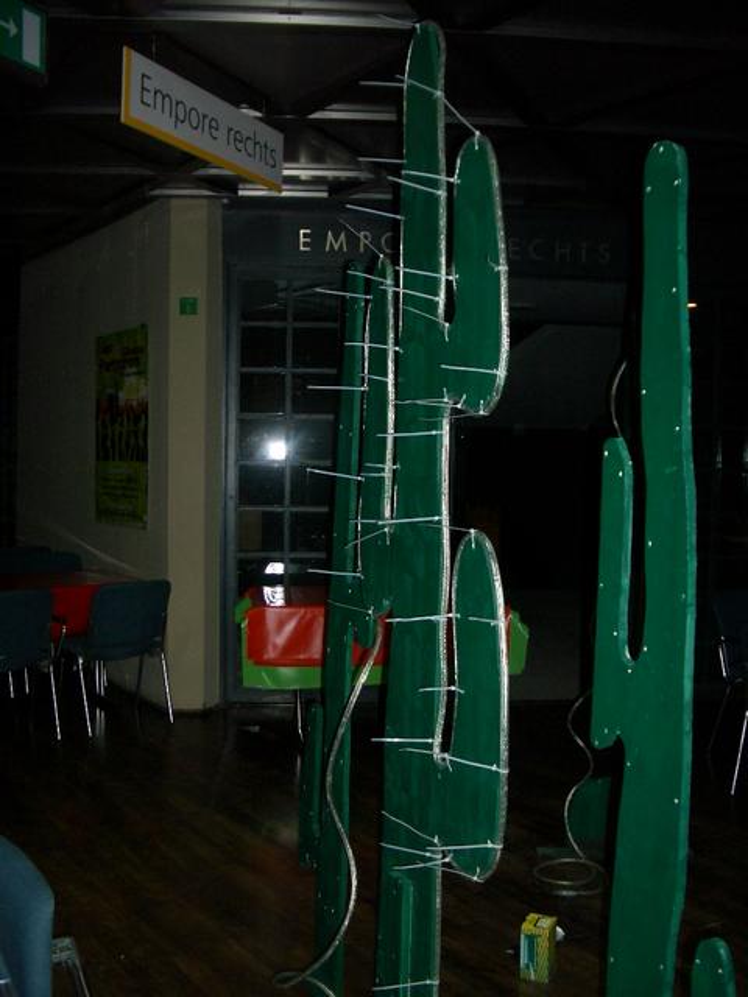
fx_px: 1008
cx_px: 374
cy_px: 498
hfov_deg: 40.7
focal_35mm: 35
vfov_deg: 52.6
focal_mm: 5.8
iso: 100
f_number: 2.6
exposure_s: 1/60
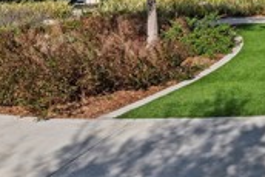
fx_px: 383
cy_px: -25
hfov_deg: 27.8
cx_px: 384
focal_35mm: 52
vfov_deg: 24.1
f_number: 22
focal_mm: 14
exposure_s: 1/160
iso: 500
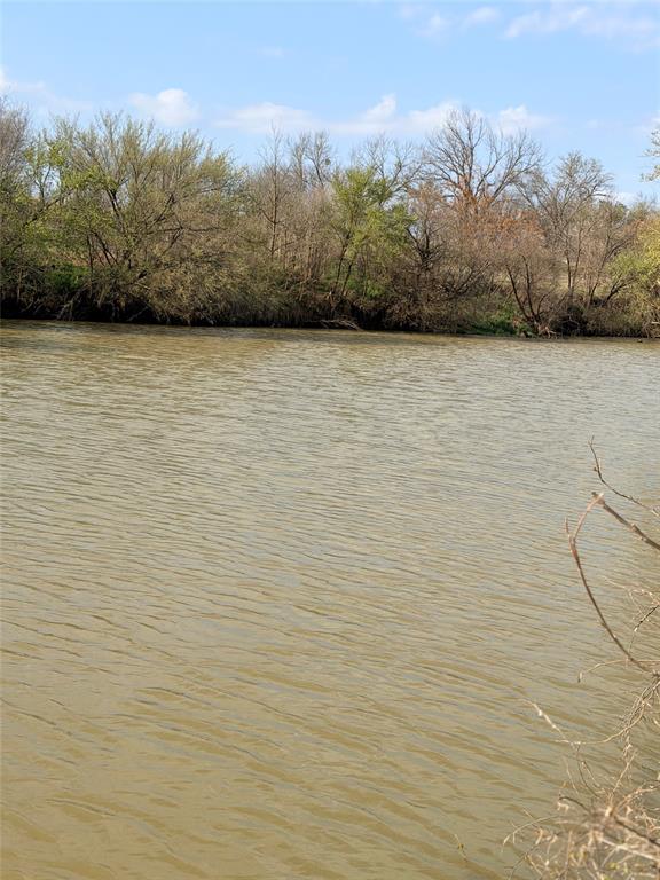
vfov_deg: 39.7
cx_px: 330
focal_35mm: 48
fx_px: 1220
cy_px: 440
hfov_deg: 30.3
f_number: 1.78
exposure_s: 1/4329
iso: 64
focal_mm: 6.76
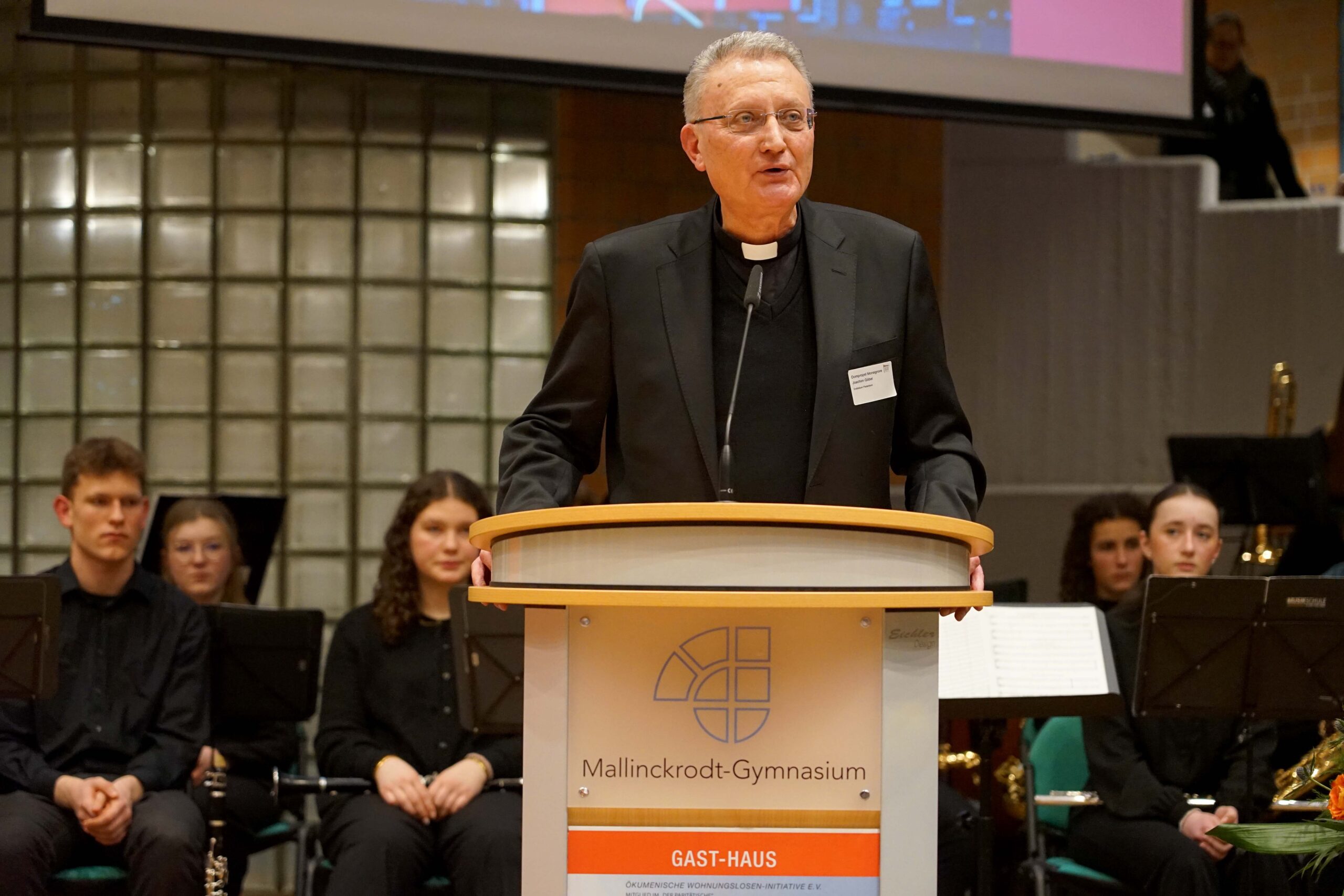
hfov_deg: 19.5
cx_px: 672
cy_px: 448
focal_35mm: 105
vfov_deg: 13.0
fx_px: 3920
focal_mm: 105
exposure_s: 1/160
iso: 4000
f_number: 4
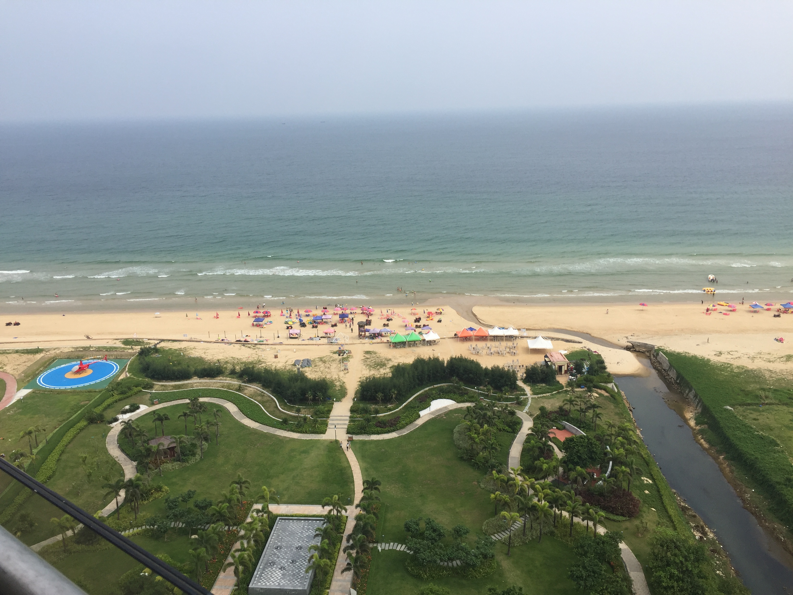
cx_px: 396
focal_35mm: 29
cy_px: 298
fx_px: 664
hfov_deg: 61.7
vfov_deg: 48.2
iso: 32
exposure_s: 1/2475
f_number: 2.2
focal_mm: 4.15
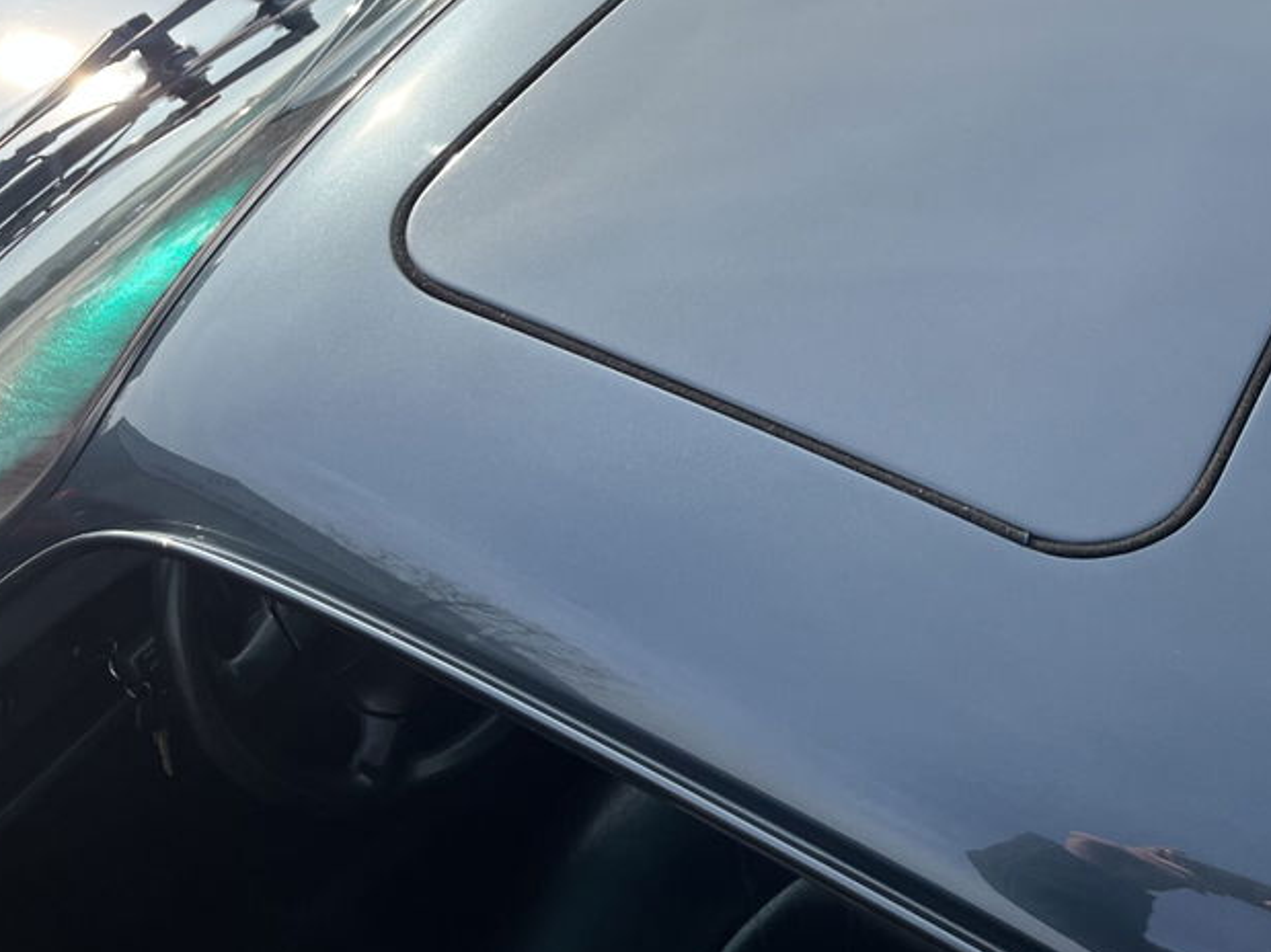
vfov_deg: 32.9
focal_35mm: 43
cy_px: 224
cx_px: 1020
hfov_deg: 41.9
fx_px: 1579
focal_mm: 5.1
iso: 50
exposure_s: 1/1802
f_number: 1.6
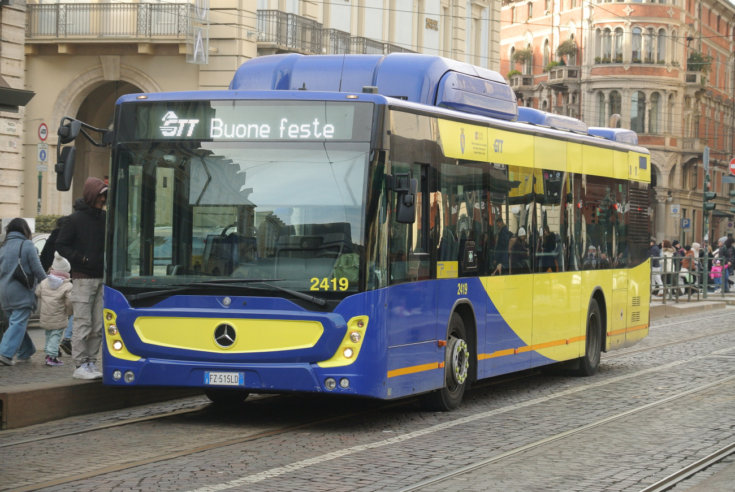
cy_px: 246
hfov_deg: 18.4
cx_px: 368
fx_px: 2269
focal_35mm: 111
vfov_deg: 12.4
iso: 160
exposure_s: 1/250
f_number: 4
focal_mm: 41.2
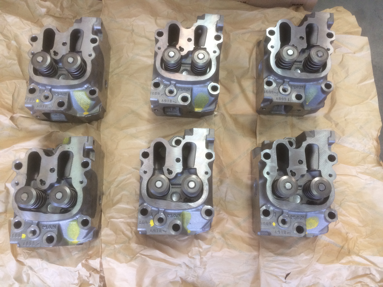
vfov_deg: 48.2
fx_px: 321
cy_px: 144
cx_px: 192
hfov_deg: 61.7
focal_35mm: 29
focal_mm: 4.15
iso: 80
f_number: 2.2
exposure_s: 1/33
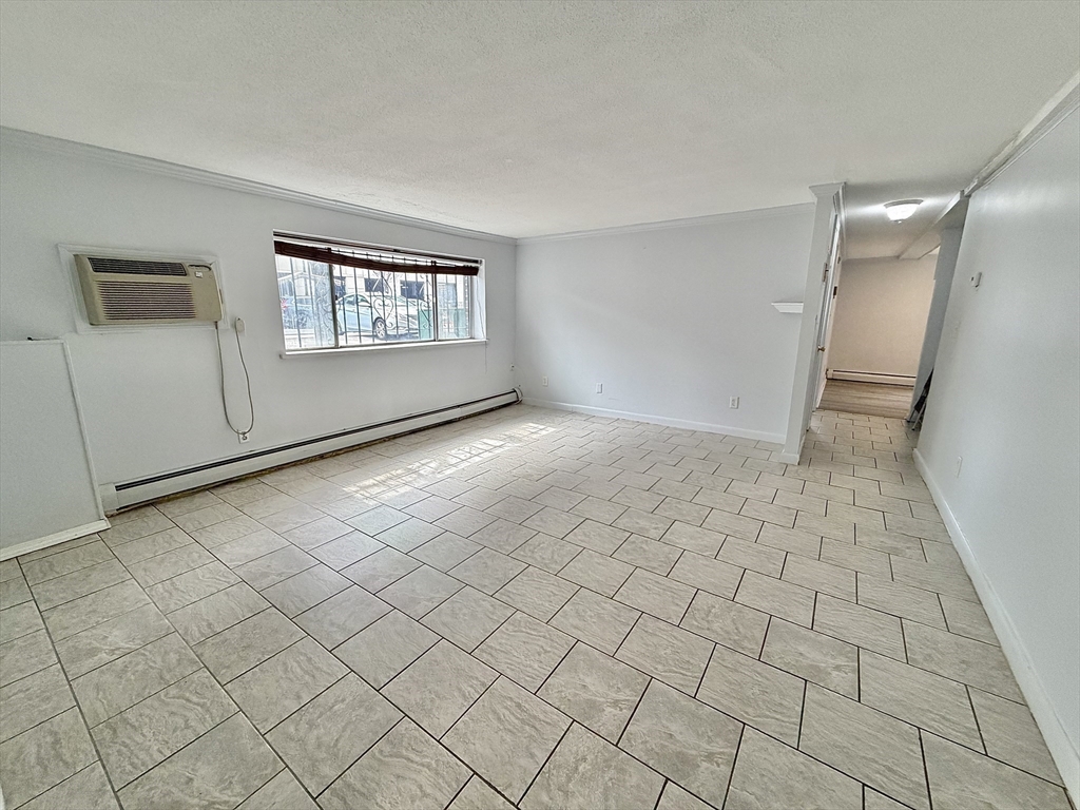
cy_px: 405
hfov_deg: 102.1
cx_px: 540
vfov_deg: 85.7
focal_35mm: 14
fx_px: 437
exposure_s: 1/120
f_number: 2.2
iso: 320
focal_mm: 2.22
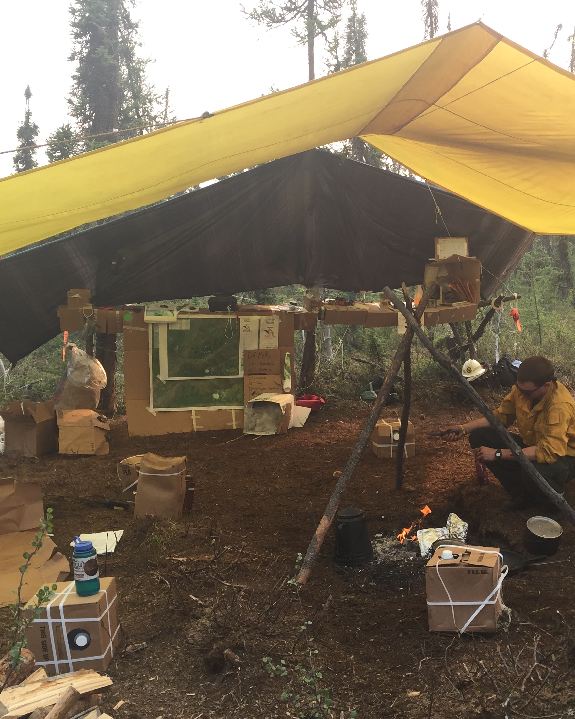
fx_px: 893
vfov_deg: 43.8
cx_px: 402
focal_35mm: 42
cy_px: 354
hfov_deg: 35.2
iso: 32
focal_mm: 4.15
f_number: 2.2
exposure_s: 1/250
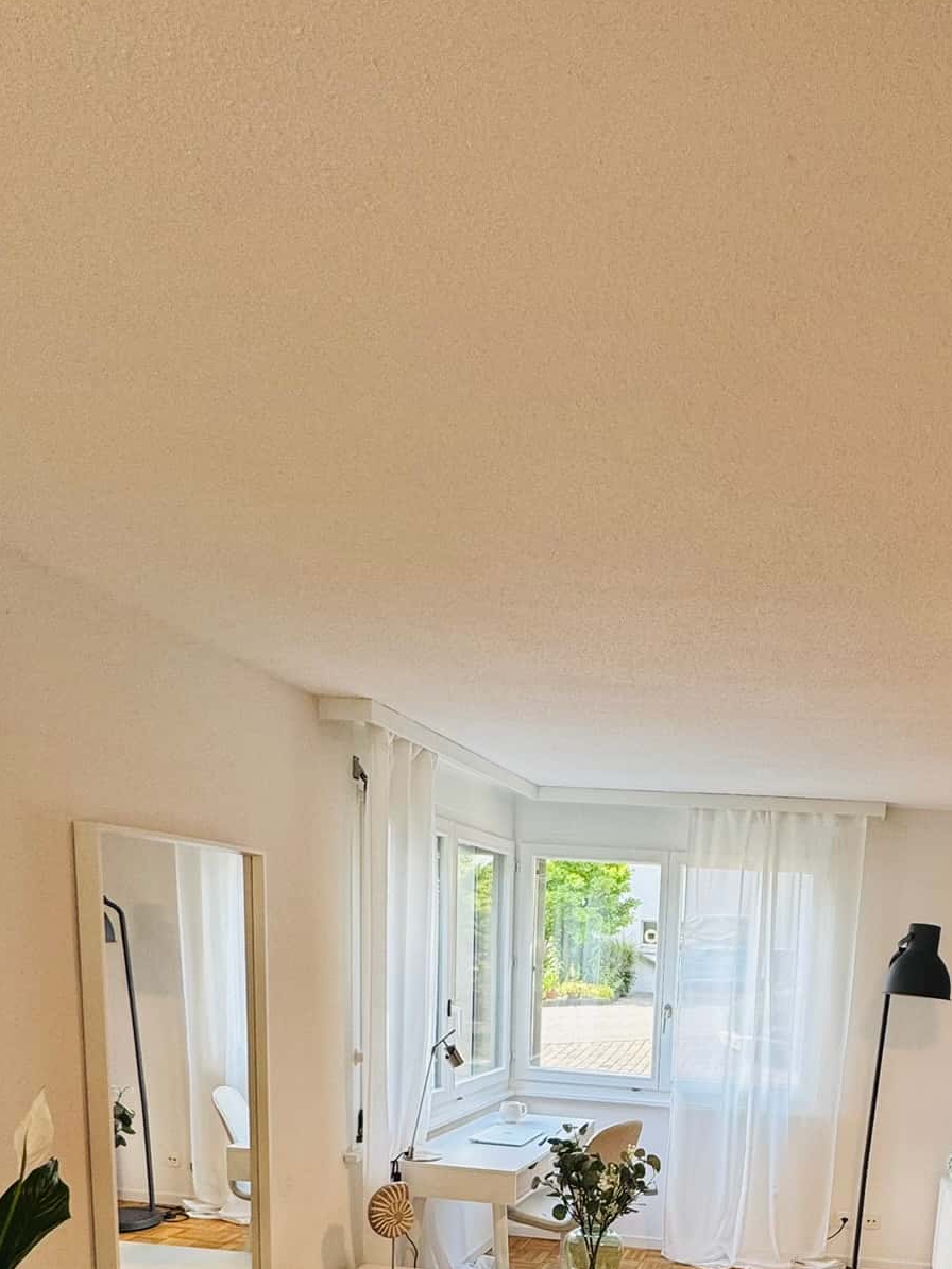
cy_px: 974
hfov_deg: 54.2
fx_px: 880
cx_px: 712
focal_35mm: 24
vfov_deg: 66.5
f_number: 2.2
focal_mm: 2.22
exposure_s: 1/100
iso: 64
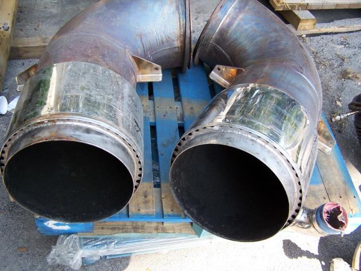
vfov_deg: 37.7
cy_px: 136
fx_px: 396
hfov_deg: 49.0
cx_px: 180
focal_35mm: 38
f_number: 2.8
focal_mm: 6.3
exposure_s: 1/180
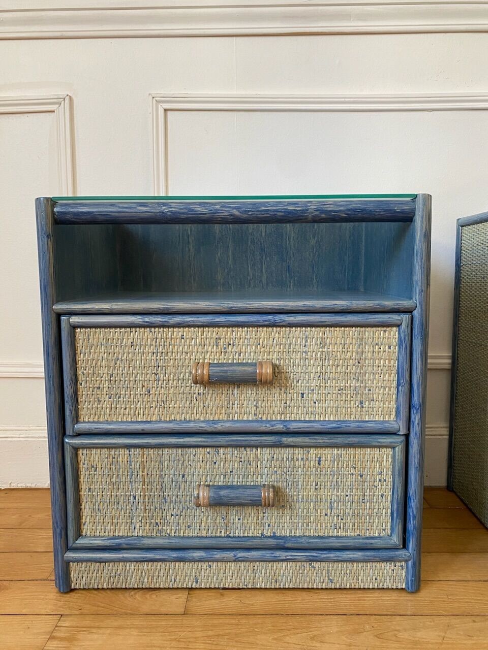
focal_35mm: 26
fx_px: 489
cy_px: 325
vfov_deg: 67.3
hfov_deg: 53.1
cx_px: 244
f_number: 1.8
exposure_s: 1/60
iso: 125
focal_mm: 4.25
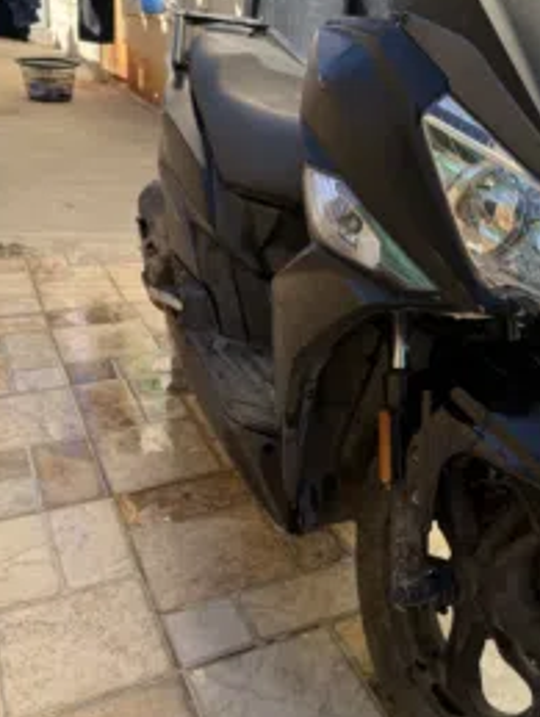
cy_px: 302
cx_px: 379
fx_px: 768
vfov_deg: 49.9
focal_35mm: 37
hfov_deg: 38.1
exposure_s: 1/1585
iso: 100
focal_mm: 6.76
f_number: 1.78
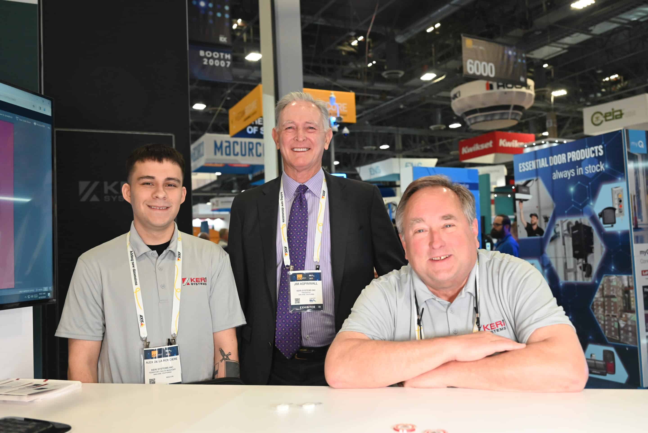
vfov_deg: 40.0
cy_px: 216
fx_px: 594
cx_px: 324
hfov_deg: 57.2
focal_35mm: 33
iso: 2800
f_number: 4
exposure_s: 1/125
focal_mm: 33
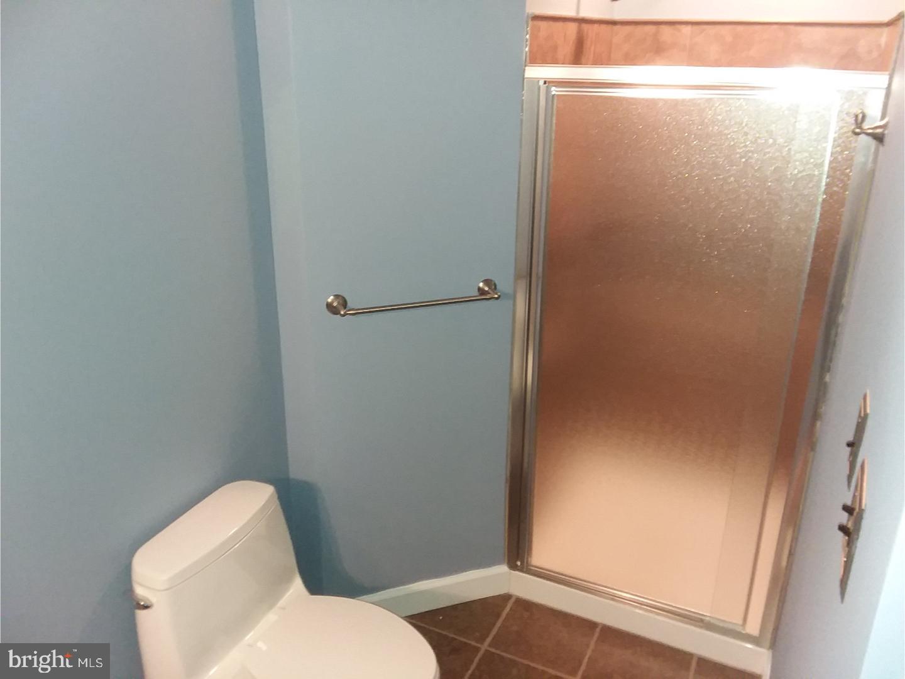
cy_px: 340
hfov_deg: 61.7
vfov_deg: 48.2
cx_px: 452
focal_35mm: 29
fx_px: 758
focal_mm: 2.47
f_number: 1.9
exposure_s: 1/15
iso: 160
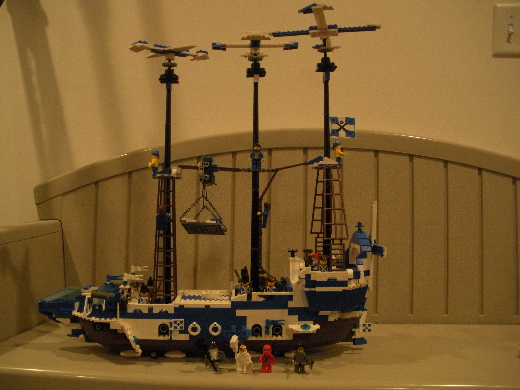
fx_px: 541
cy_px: 195
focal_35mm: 36
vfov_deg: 39.7
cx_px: 260
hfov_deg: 51.4
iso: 400
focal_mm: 6.3
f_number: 3.5
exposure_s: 1/26
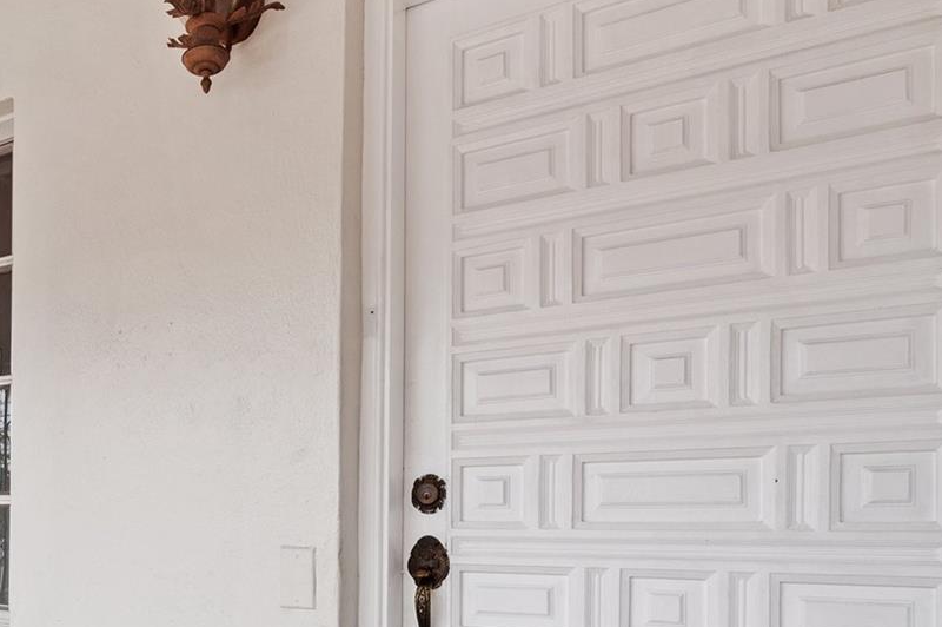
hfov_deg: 58.0
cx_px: 130
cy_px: 525
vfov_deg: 43.5
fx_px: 732
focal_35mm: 28
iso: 200
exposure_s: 1/60
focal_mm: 14
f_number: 8
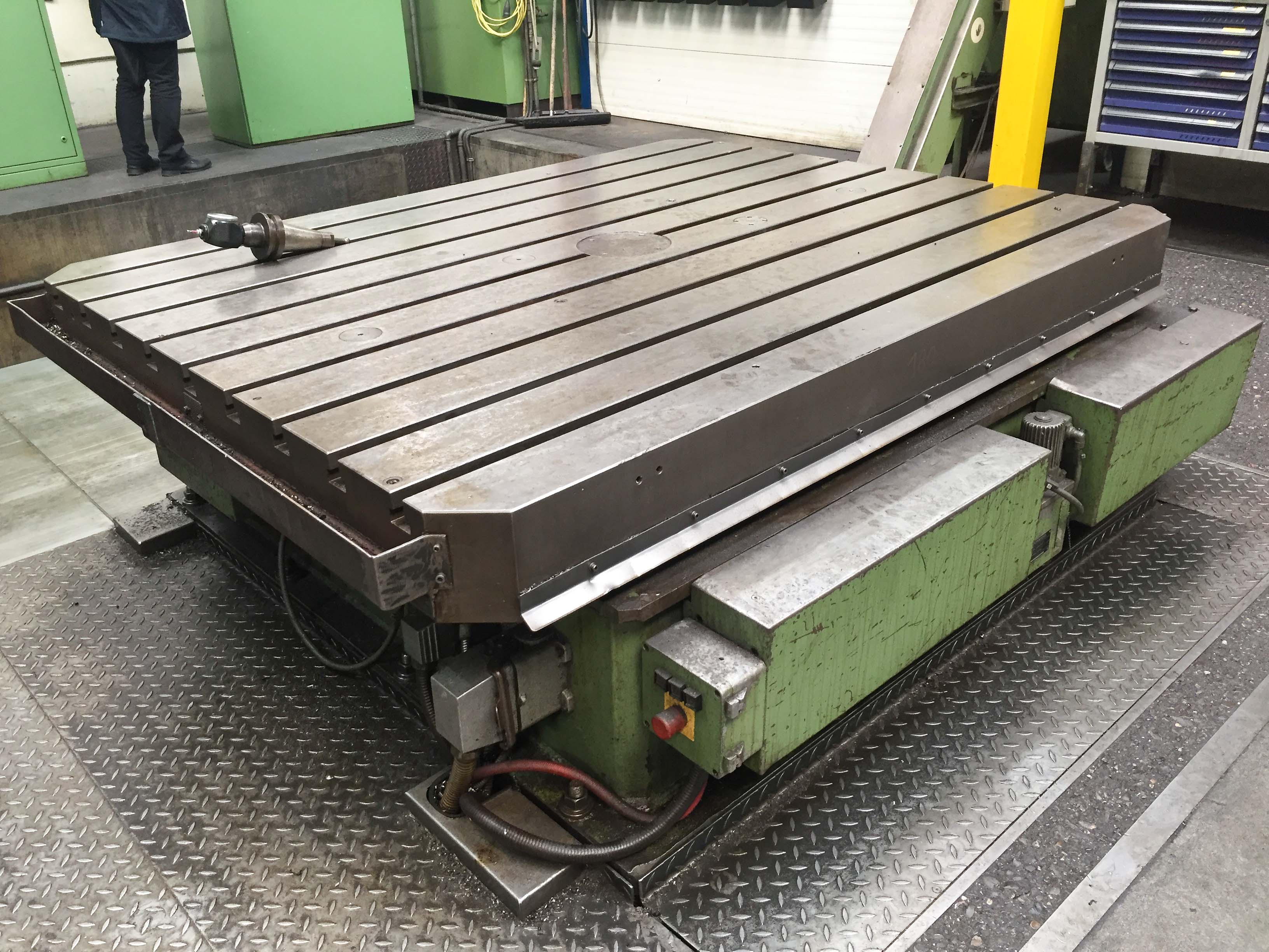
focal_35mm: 29
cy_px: 476
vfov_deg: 48.2
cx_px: 634
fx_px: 1063
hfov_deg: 61.7
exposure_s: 1/33
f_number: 2.2
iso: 64
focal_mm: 4.15
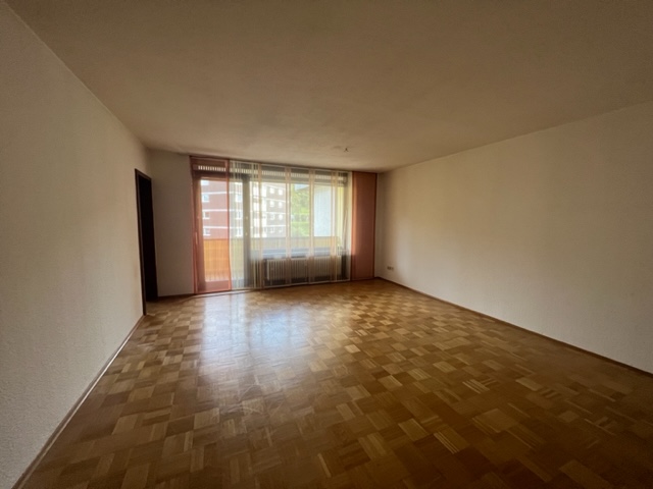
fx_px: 245
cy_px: 244
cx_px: 326
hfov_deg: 106.2
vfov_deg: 89.9
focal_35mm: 13
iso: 100
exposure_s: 1/99
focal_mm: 1.57
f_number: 1.8
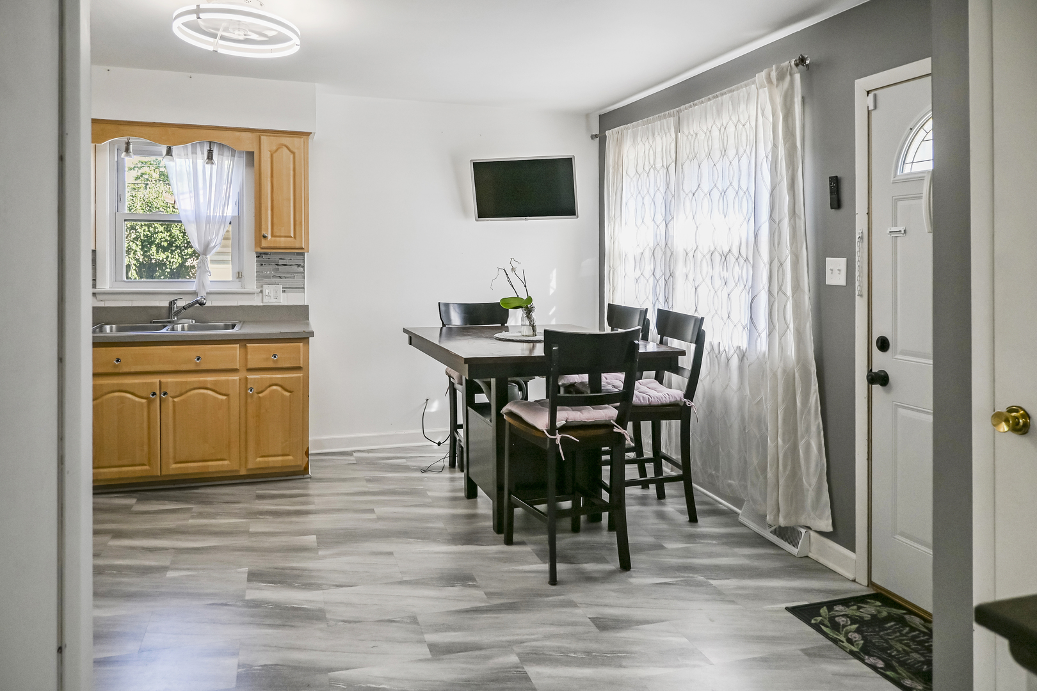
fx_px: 691
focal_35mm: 24
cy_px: 346
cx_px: 518
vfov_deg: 53.1
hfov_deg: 73.7
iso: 400
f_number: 4
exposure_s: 1/250
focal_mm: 16
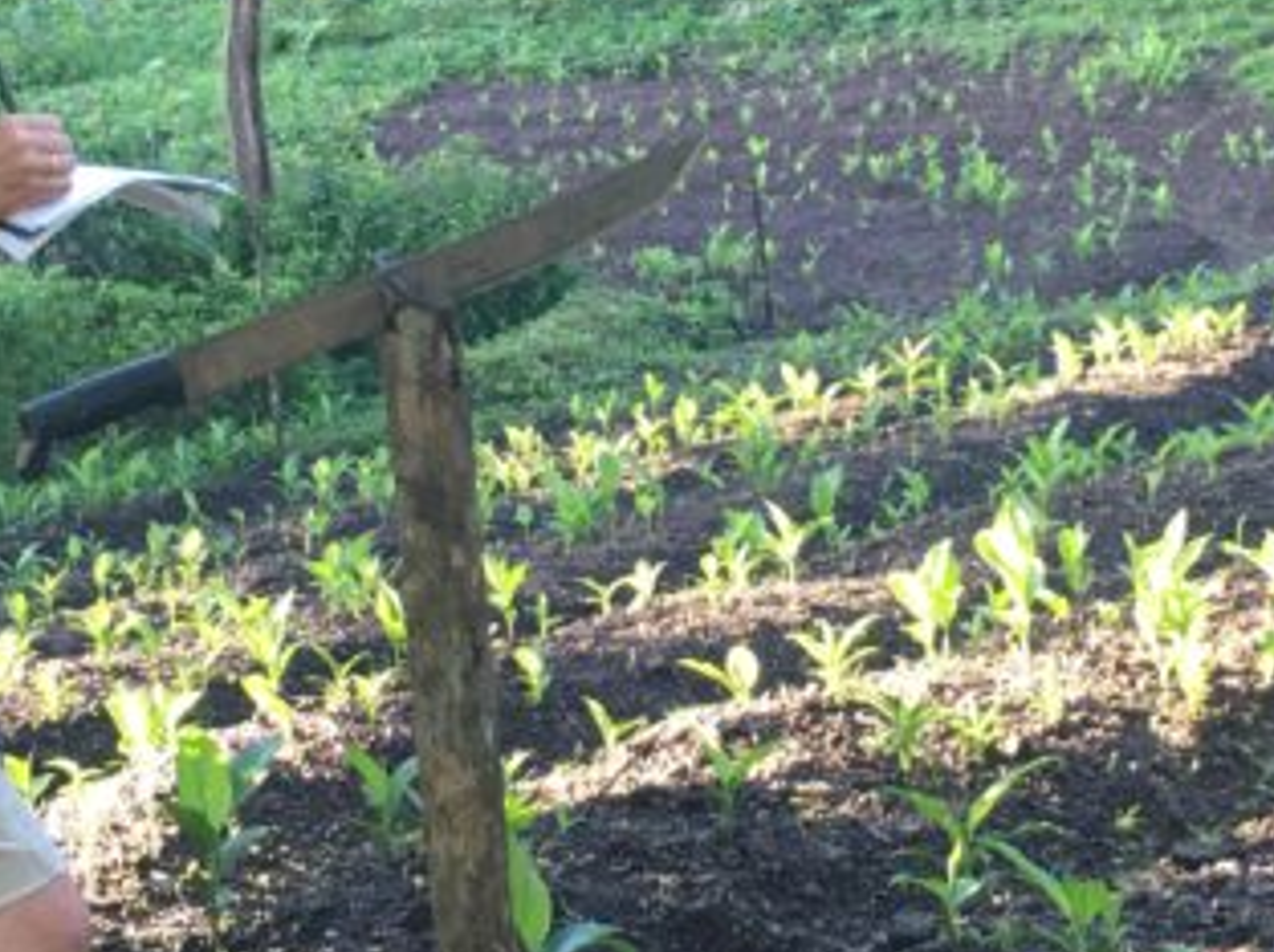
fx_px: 3492
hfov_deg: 20.7
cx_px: 700
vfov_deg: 15.5
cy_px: 395
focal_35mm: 95
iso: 25
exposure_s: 1/30
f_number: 2.2
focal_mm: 4.15
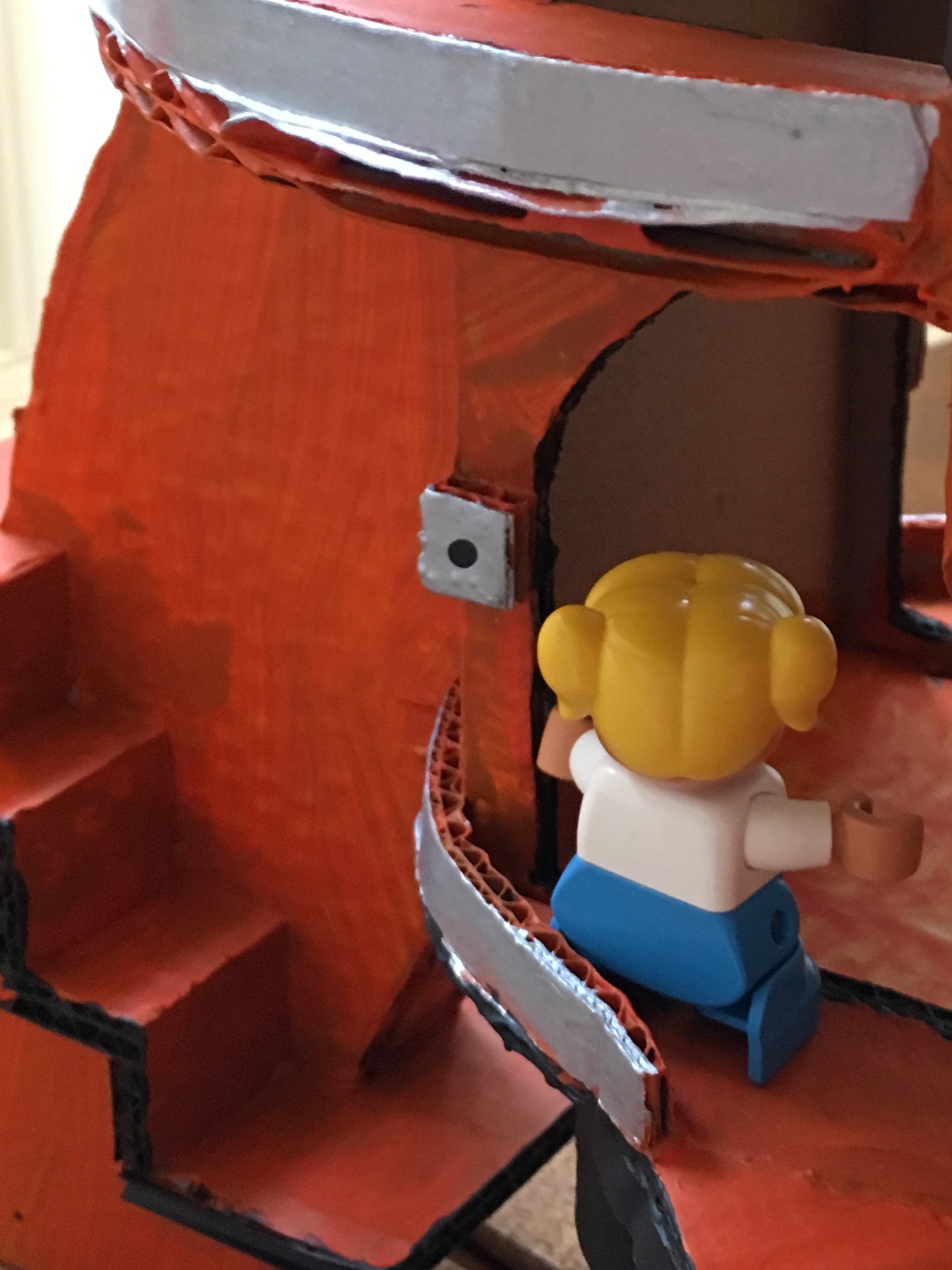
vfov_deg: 29.6
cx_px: 864
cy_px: 431
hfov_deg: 22.0
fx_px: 2384
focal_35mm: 65
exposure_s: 1/20
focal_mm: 4.15
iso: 200
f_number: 2.2
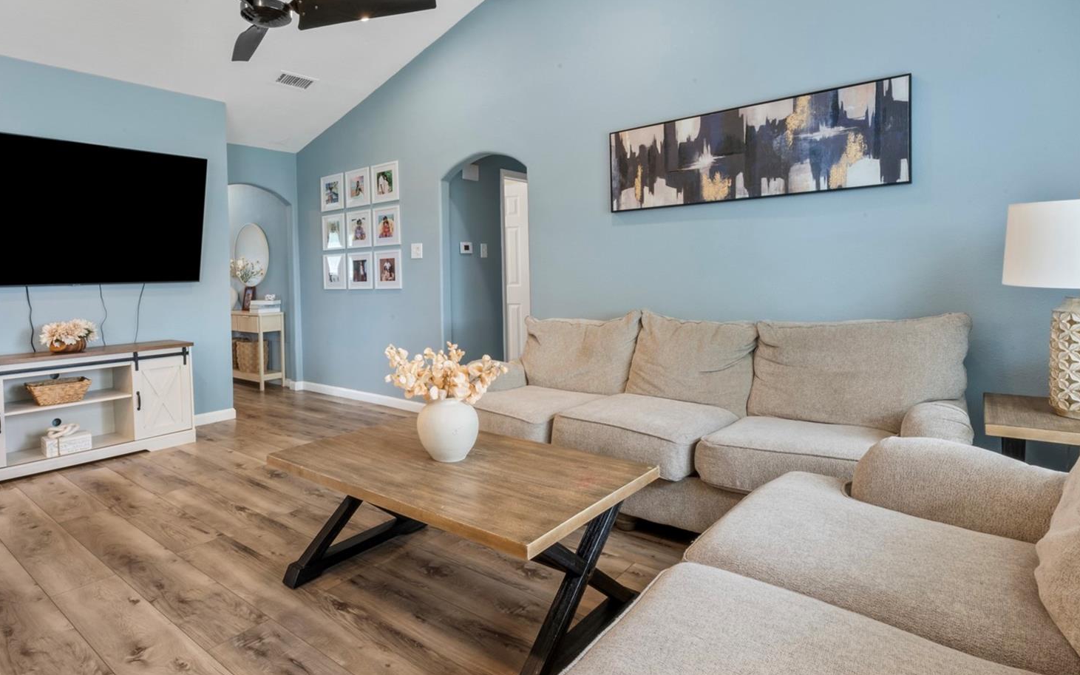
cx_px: 458
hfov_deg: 84.5
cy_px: 278
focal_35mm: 20
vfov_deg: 59.3
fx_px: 589
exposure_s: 5
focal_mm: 14
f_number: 9
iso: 250
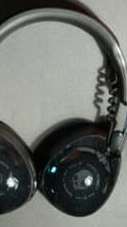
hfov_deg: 10.6
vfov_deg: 18.9
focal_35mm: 113
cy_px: 103
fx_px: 681
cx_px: 24
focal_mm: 63.8
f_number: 8
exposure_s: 1/80
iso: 1600
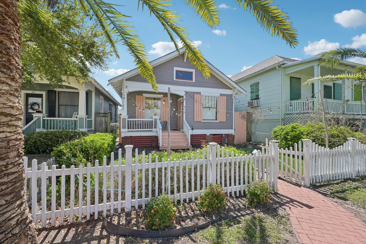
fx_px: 142
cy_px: 122
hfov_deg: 104.3
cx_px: 183
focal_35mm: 14
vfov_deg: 81.2
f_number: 7.1
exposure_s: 1/800
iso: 400
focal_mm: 14
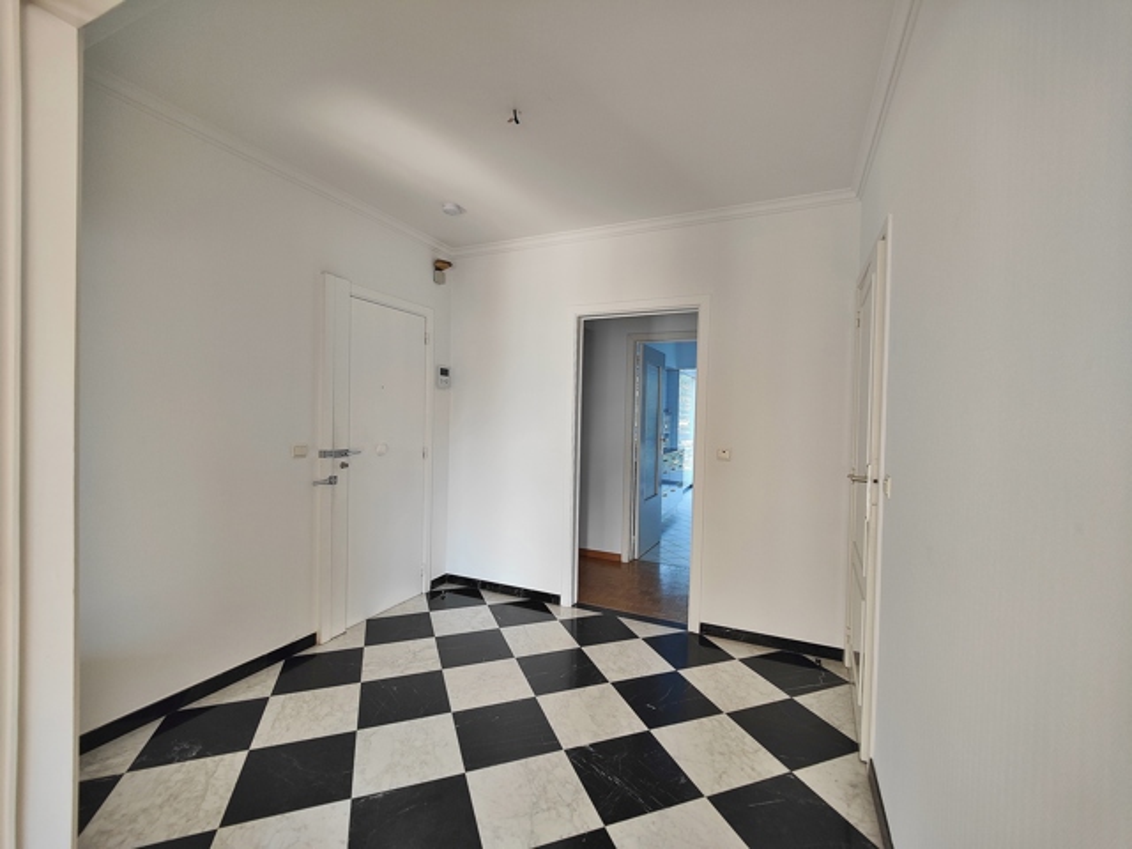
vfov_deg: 81.7
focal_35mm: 15
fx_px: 491
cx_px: 566
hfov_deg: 98.2
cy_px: 424
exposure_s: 1/99
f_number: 2.2
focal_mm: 3.5
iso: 200
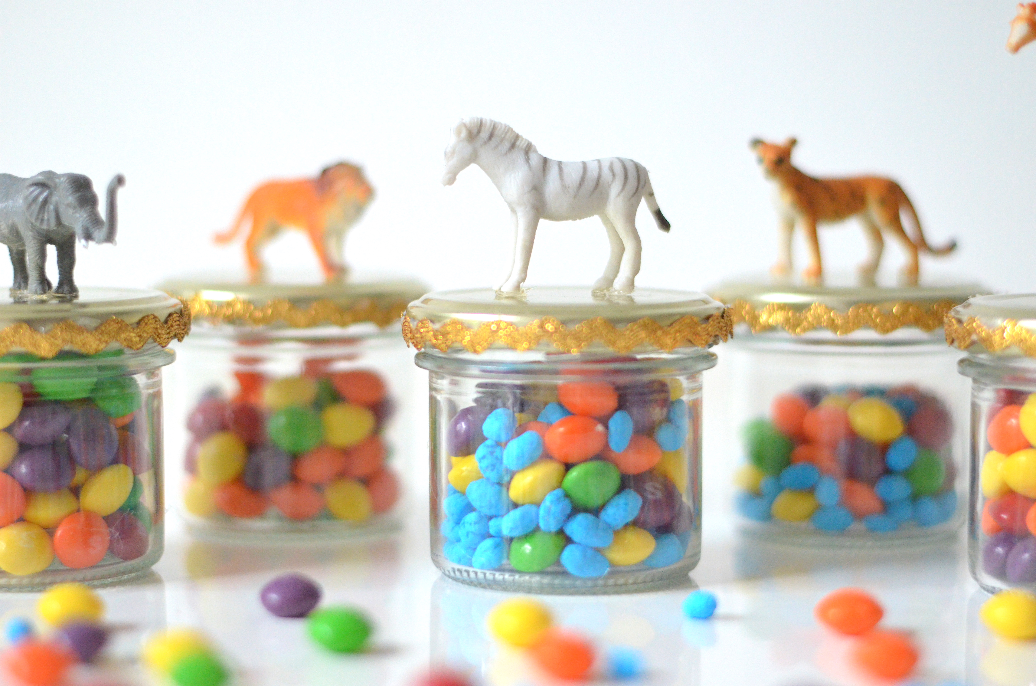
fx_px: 2183
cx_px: 525
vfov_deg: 17.9
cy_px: 345
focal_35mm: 76
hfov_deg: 26.7
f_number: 1.8
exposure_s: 1/1250
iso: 3200
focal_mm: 50
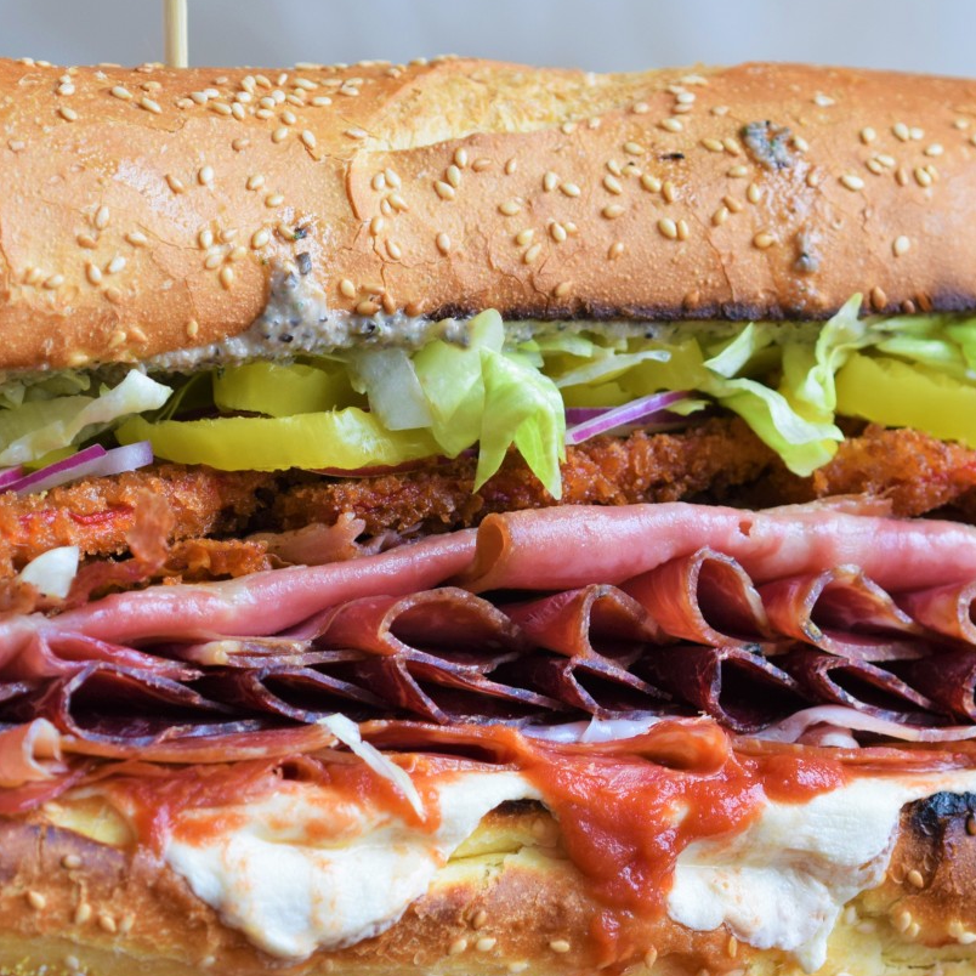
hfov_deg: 3.9
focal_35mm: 444
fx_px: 14163
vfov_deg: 3.9
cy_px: 530
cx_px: 590
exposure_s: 1/125
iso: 560
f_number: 5.6
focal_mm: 200
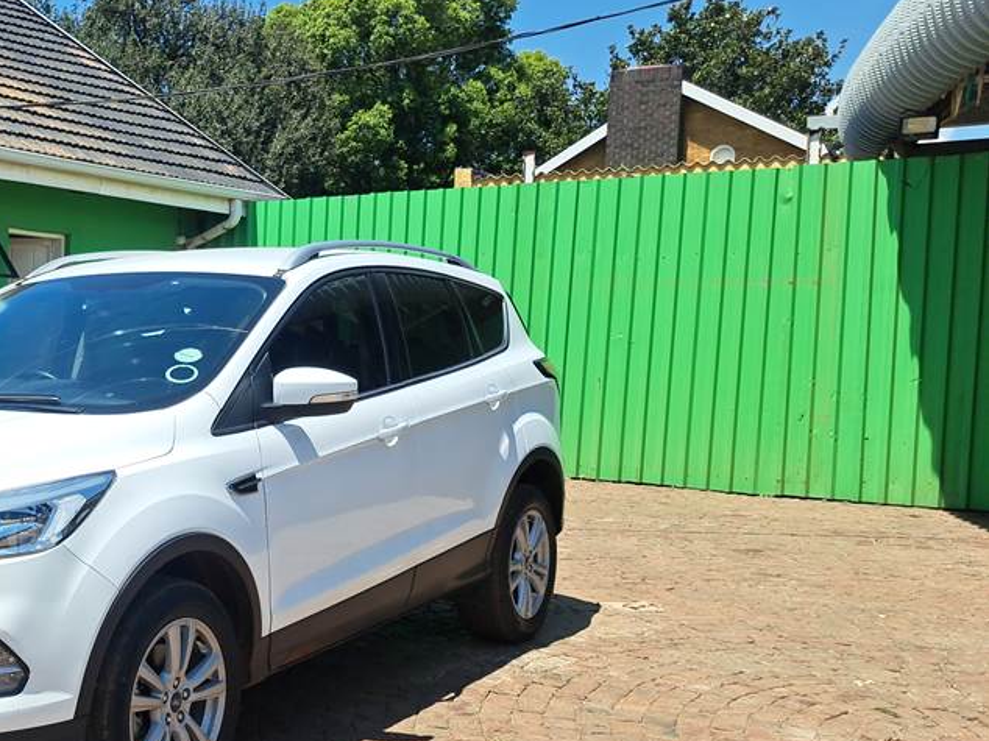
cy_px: 461
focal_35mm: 45
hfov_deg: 38.6
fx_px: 1285
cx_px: 64
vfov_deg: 32.0
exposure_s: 1/1263
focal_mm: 5.23
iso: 50
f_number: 1.8
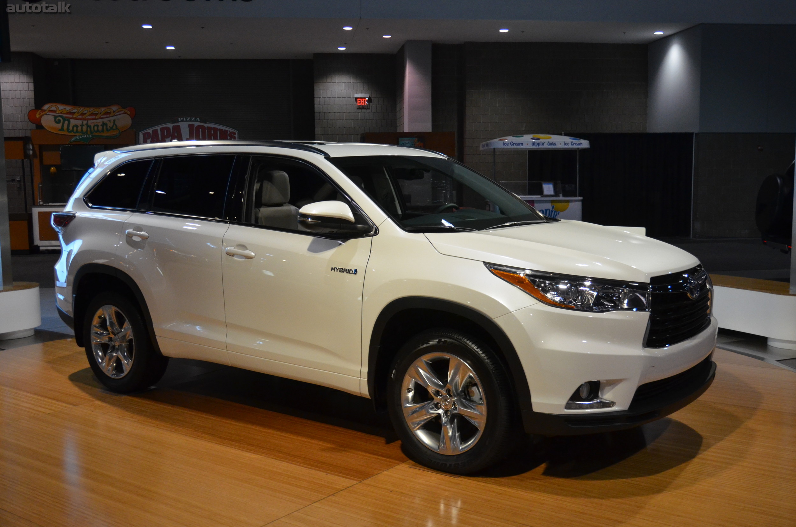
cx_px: 398
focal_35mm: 39
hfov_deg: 49.6
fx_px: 861
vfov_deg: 34.1
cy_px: 264
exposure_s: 1/320
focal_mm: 26
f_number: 3.8
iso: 1600
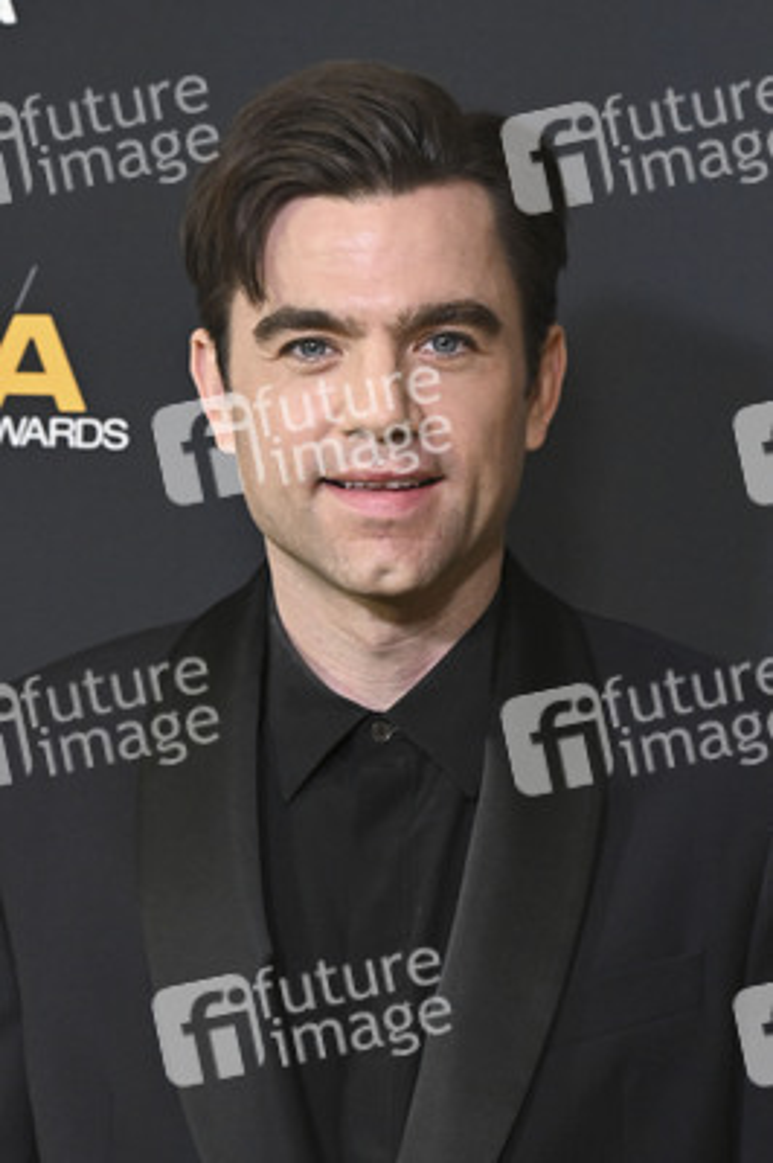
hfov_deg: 14.5
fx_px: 3033
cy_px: 582
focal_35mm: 94
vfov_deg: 21.7
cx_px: 386
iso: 2000
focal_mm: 63
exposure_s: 1/320
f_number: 5.6
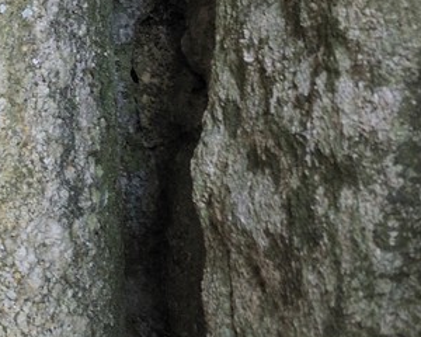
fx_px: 1807
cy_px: -340
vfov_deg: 9.9
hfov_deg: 10.8
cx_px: -668
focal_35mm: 145
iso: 800
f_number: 7.1
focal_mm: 29
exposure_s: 1/30
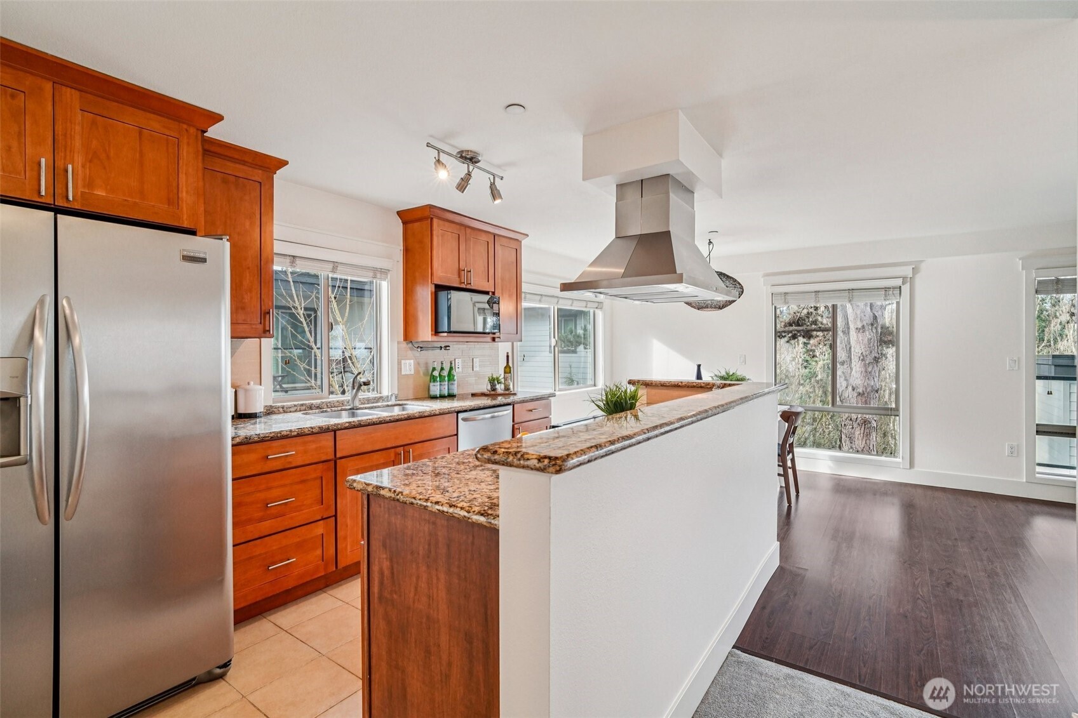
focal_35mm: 16
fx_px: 479
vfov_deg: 73.7
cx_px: 539
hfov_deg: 96.7
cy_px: 359
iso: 1600
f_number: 8
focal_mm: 16
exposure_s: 1/50
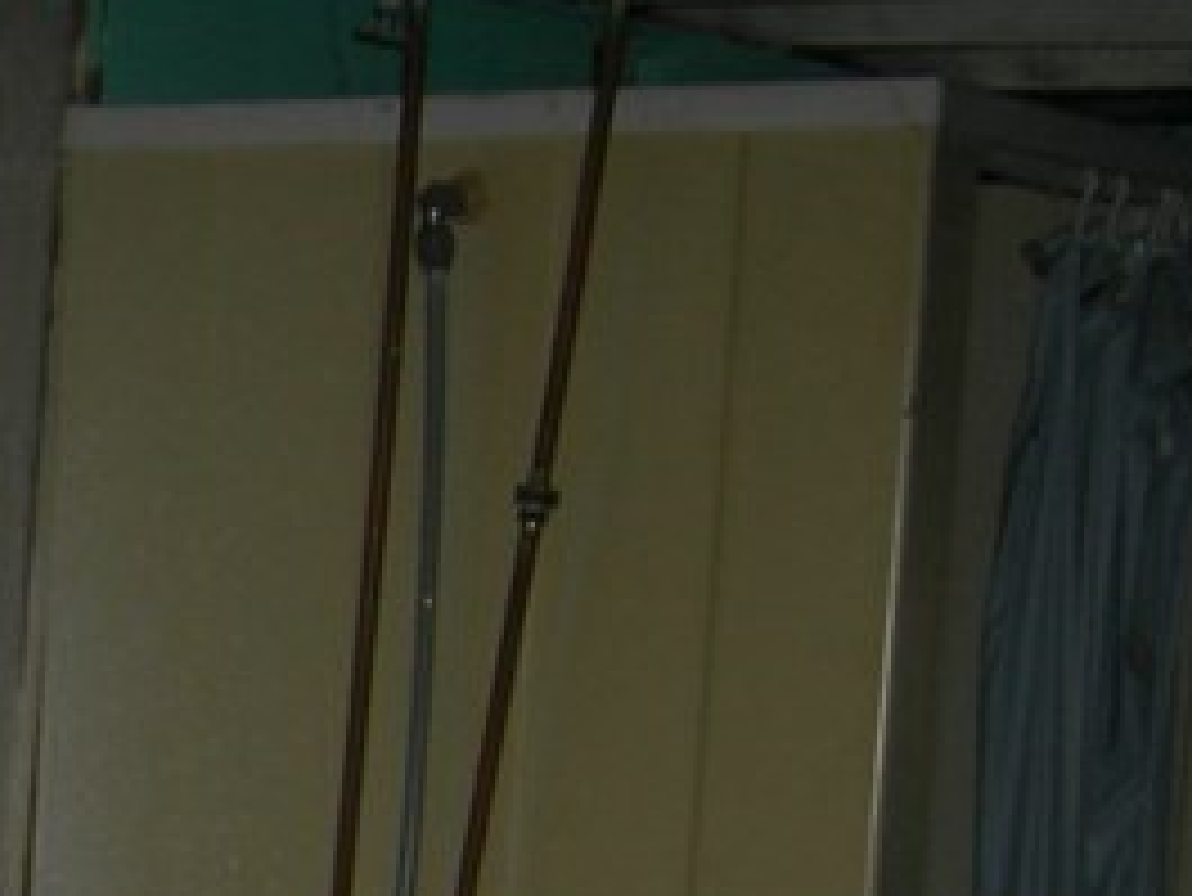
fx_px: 4789
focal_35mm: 139
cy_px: 1679
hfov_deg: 13.1
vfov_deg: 10.0
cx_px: -792
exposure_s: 1/60.1
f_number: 2.7
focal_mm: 7.5
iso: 64
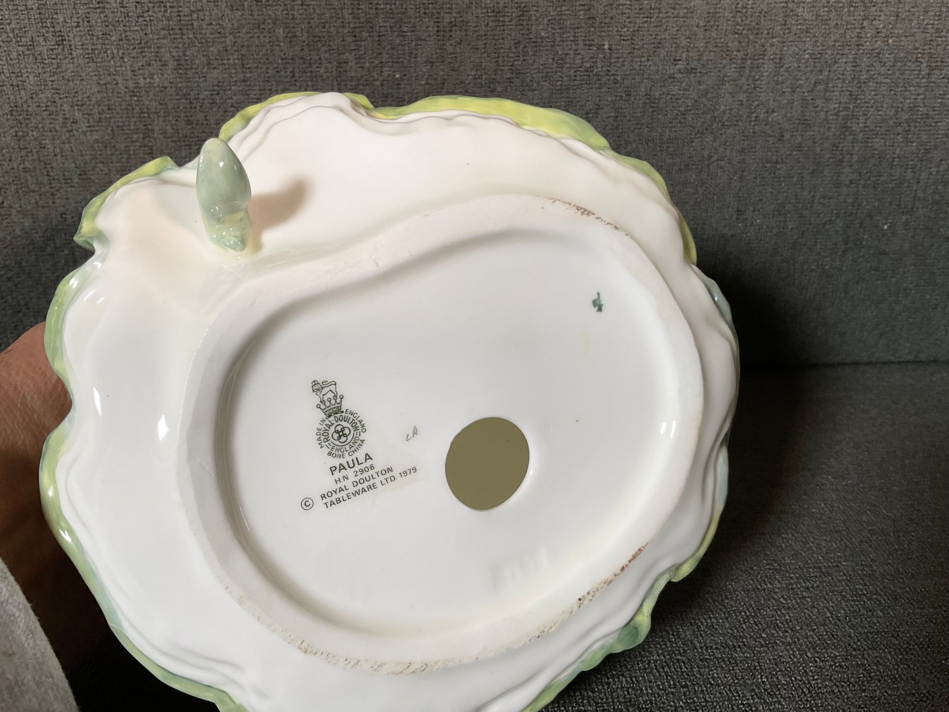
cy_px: 356
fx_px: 795
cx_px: 474
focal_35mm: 29
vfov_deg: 48.2
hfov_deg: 61.7
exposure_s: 1/60
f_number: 1.8
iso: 40
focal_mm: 3
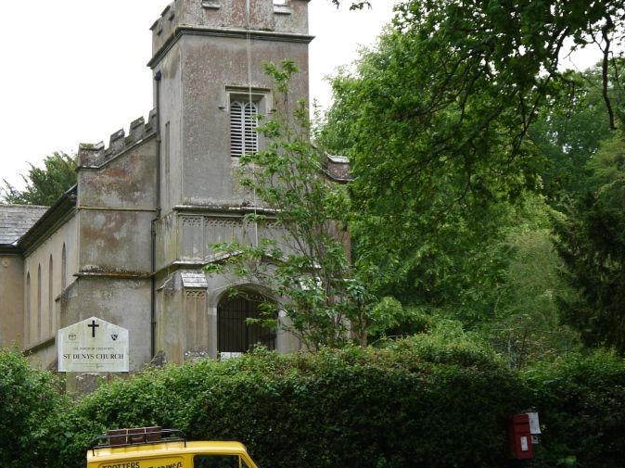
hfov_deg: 25.4
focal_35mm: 76
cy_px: 272
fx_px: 1372
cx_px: 164
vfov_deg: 19.4
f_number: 4.6
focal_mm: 25
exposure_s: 1/100
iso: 100
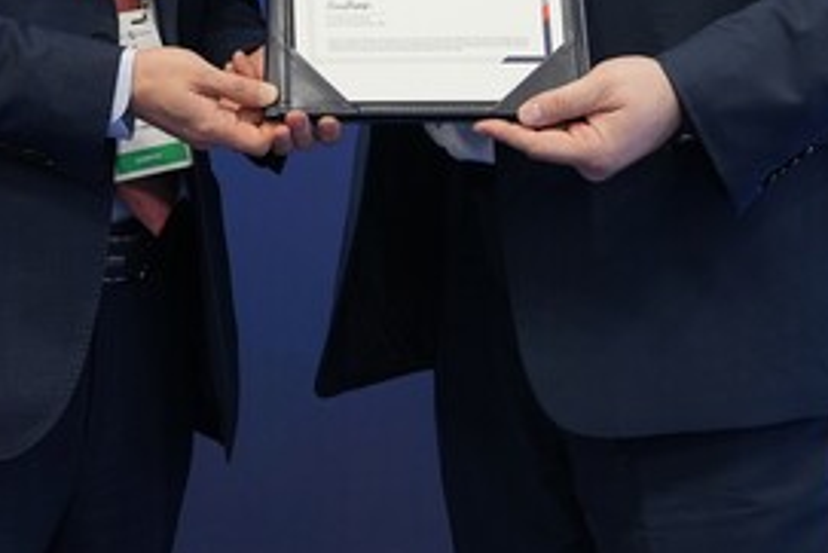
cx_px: 116
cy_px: -238
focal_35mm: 138
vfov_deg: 9.7
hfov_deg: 14.7
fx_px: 3176
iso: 640
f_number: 2.8
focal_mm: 39
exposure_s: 1/60
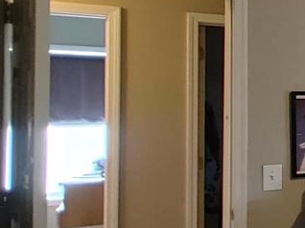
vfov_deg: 21.6
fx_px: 599
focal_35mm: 68
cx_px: 576
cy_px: 95
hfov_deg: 19.5
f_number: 1.9
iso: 350
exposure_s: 1/17
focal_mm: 1.78
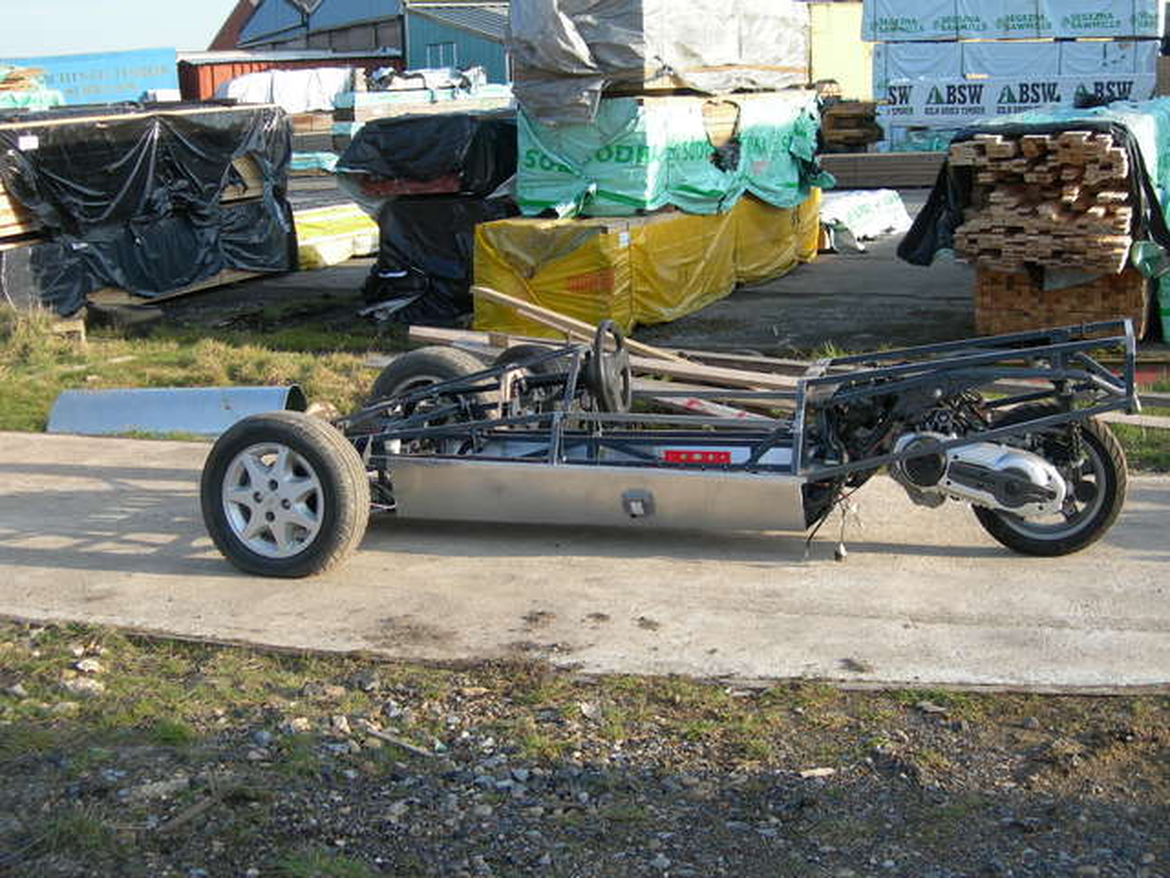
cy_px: 439
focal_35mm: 51
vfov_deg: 28.6
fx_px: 1724
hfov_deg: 37.5
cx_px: 585
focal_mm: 10.6
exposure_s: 1/252
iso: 50
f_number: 3.2
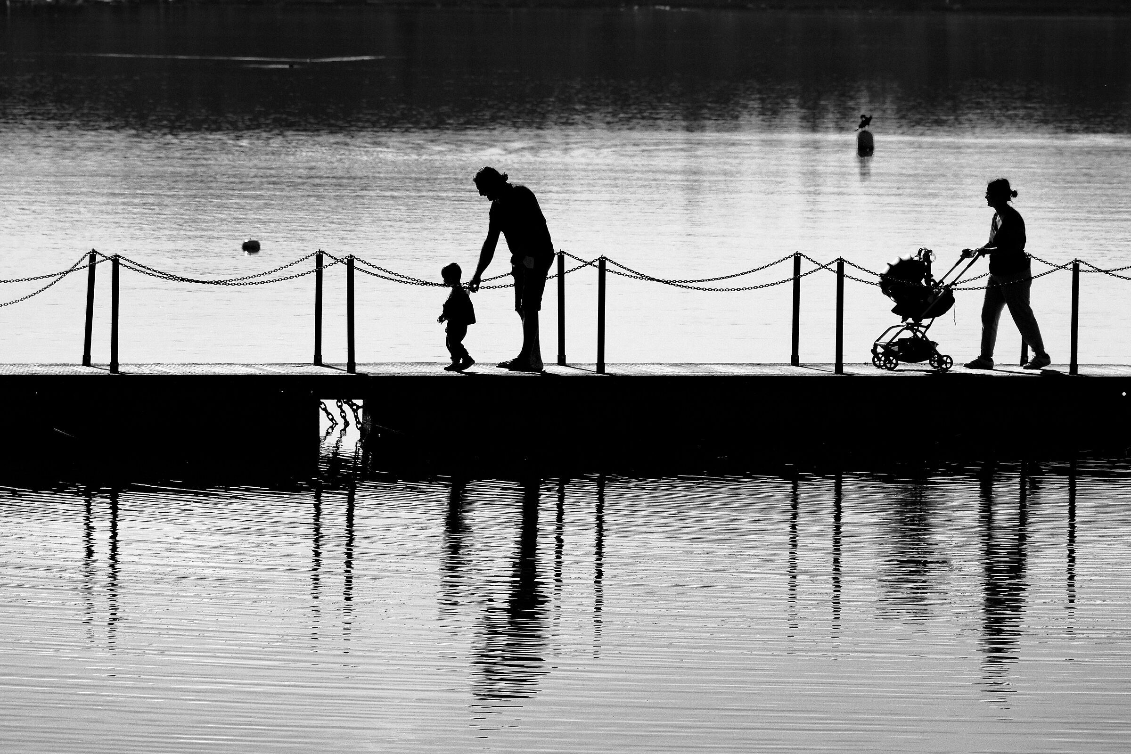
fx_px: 6471
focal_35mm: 206
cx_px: 566
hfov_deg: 10.0
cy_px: 377
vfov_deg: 6.7
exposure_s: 1/2000
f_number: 6.4
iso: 400
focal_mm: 137
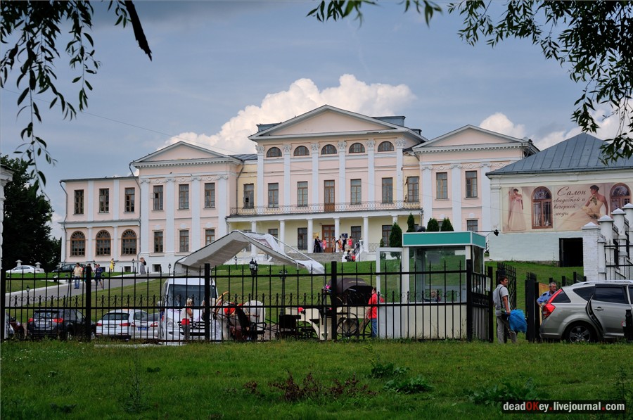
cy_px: 210
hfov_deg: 27.0
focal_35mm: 75
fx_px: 1317
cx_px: 316
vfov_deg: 18.1
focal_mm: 50
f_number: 5.6
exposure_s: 1/500
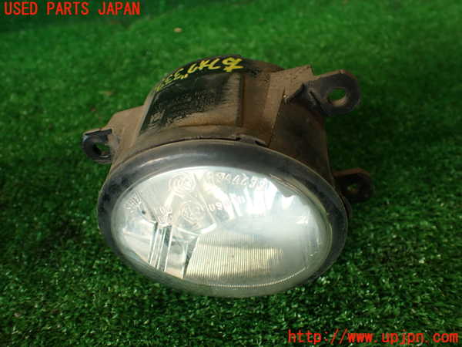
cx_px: 231
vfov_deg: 46.8
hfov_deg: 60.0
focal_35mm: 30
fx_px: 400
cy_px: 174
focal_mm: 5.4
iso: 100
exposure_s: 1/60
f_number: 2.3
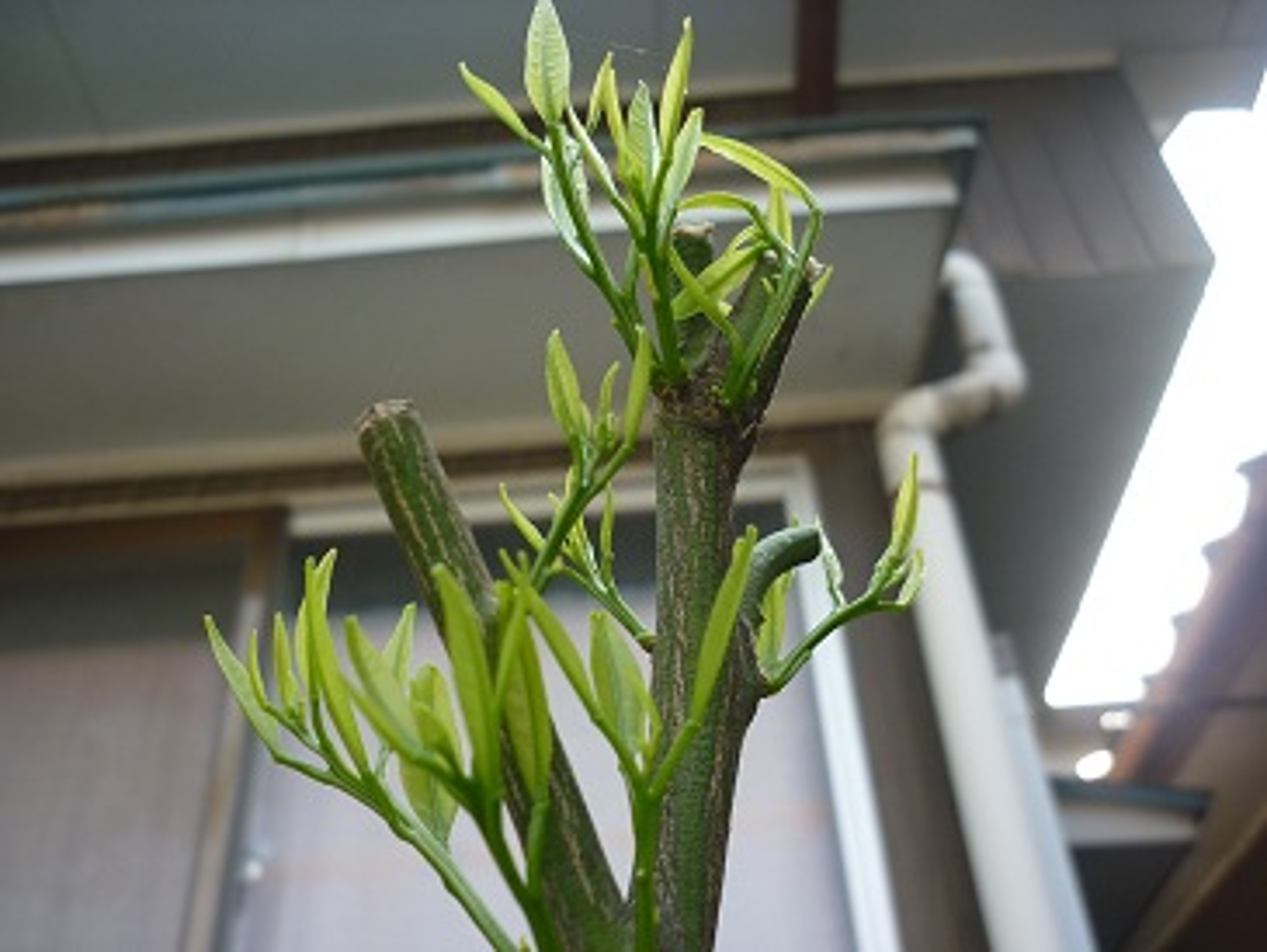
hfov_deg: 55.3
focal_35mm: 33
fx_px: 1208
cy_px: 476
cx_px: 634
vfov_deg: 43.0
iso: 80
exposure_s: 1/200
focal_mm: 5.5
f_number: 2.8
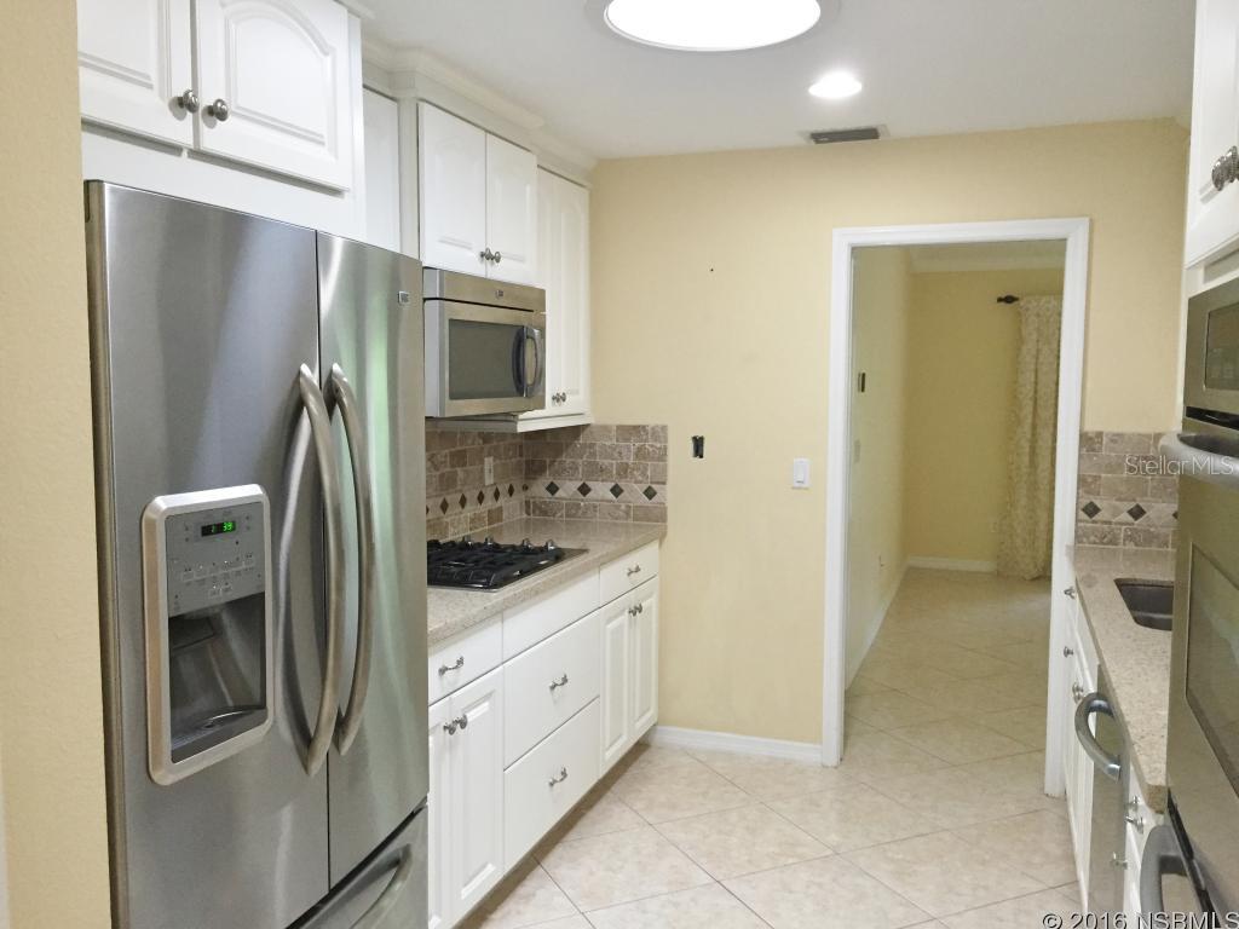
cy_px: 464
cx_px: 620
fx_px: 1038
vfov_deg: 48.2
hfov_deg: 61.7
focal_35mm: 29
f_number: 2.2
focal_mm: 4.15
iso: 200
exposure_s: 1/30
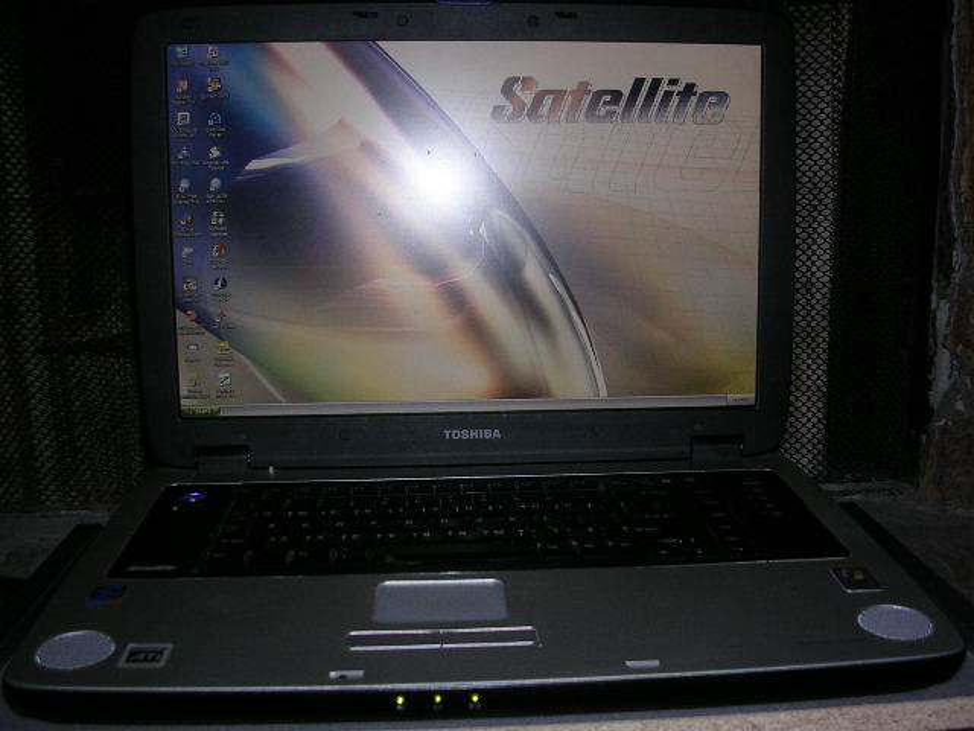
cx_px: 487
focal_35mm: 38
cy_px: 366
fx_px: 1069
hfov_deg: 49.0
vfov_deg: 37.7
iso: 50
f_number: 2.8
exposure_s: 1/60.1
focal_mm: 5.8
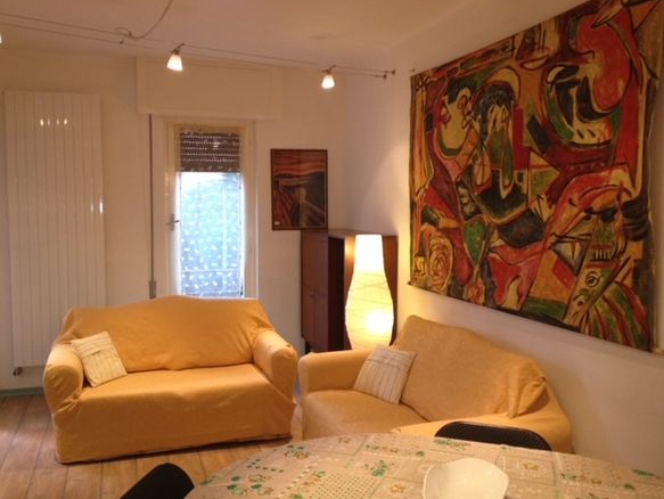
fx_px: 691
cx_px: 323
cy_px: 251
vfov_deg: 39.7
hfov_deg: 51.3
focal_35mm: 36
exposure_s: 1/20
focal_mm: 4.28
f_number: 2.4
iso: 200
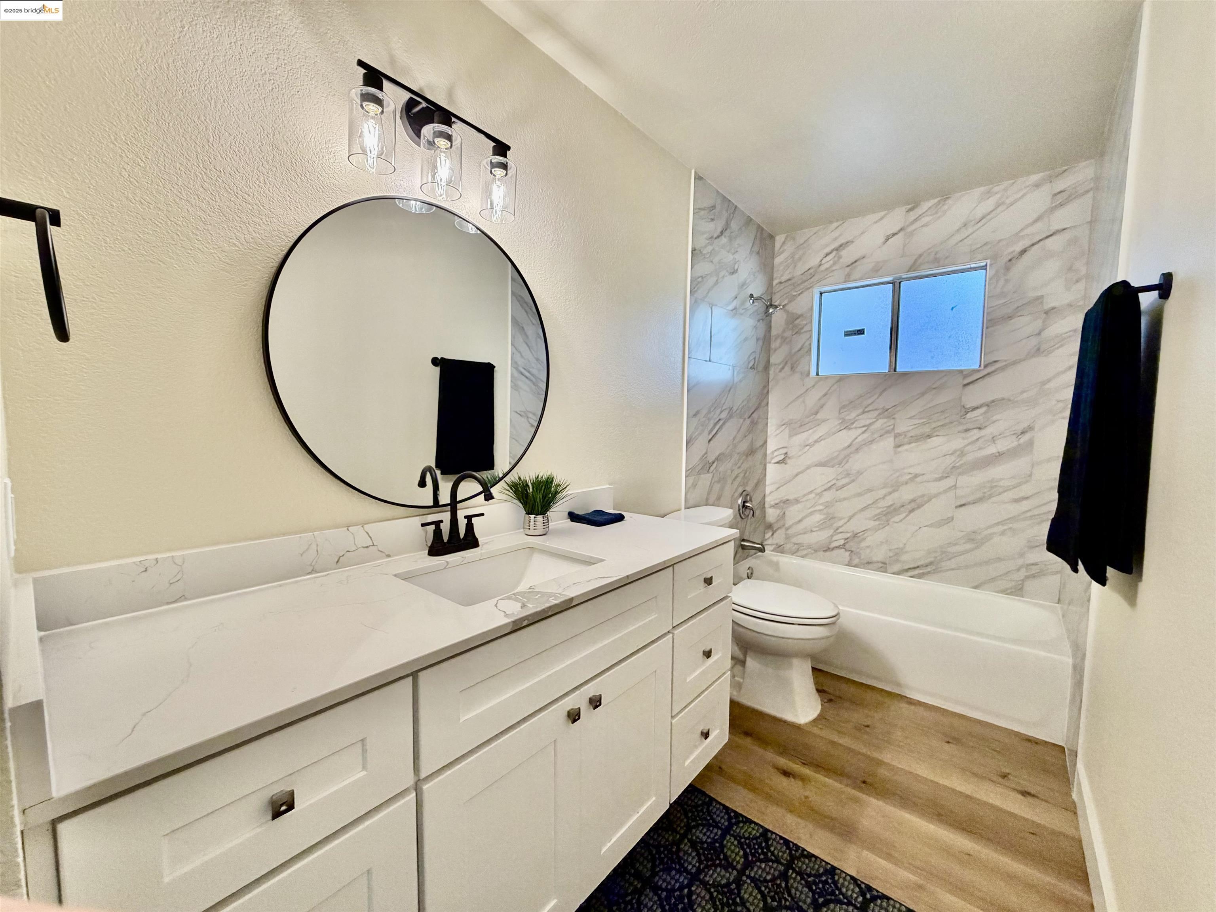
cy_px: 456
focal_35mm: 14
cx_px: 608
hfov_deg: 102.1
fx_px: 492
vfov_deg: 85.7
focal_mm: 2.22
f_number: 2.2
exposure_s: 1/120
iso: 320
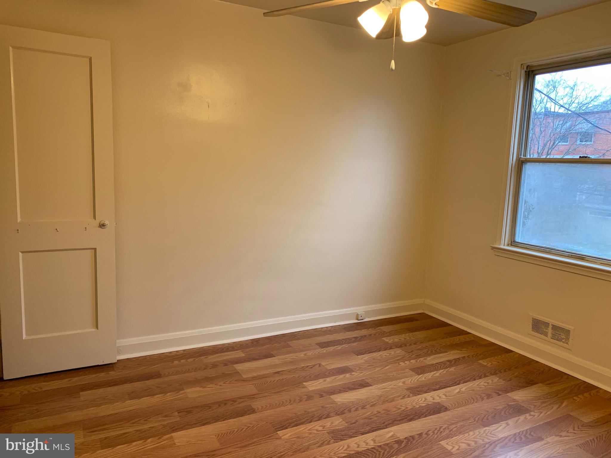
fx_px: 459
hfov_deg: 67.3
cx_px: 306
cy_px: 229
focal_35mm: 26
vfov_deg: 53.1
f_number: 1.8
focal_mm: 4.25
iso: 64
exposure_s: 1/60
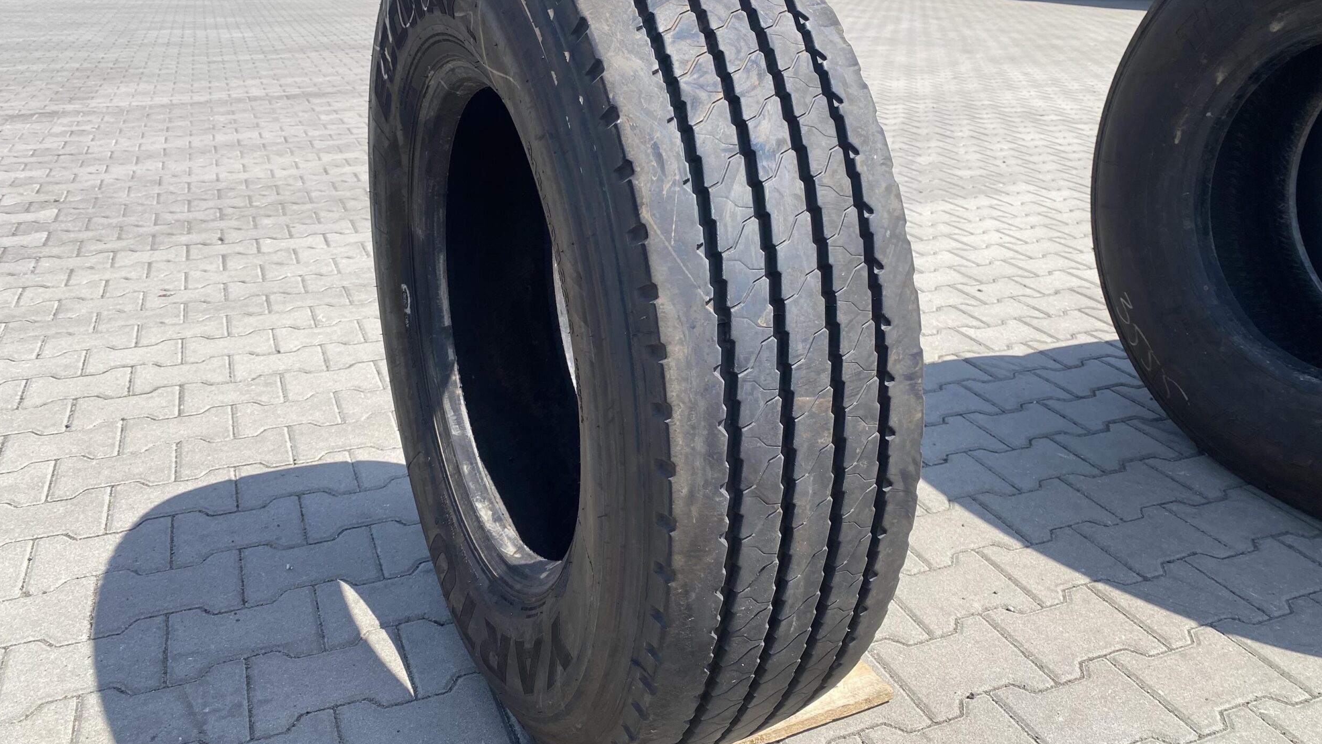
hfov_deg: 66.1
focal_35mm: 29
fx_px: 1017
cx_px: 665
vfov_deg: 40.1
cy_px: 312
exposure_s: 1/1653
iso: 32
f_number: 1.8
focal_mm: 4.25
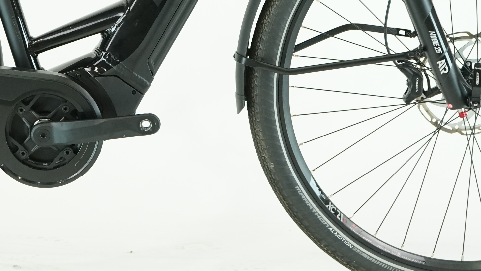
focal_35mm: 135
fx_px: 1722
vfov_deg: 8.9
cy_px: -60
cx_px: 122
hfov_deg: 15.8
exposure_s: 1/200
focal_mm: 52
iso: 1600
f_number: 5
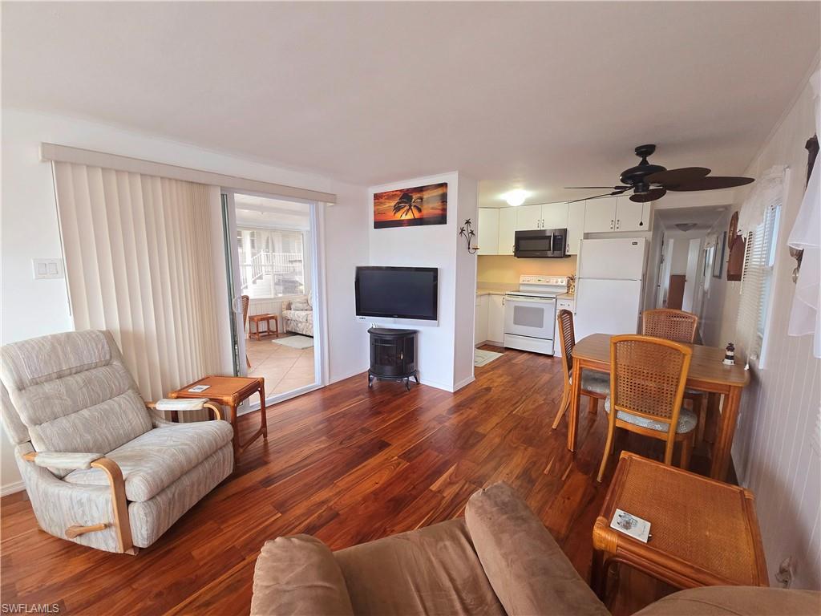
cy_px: 308
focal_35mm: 13
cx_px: 410
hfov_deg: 106.2
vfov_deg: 89.9
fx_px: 308
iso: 250
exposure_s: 1/60.2
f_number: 2.2
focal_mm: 2.2
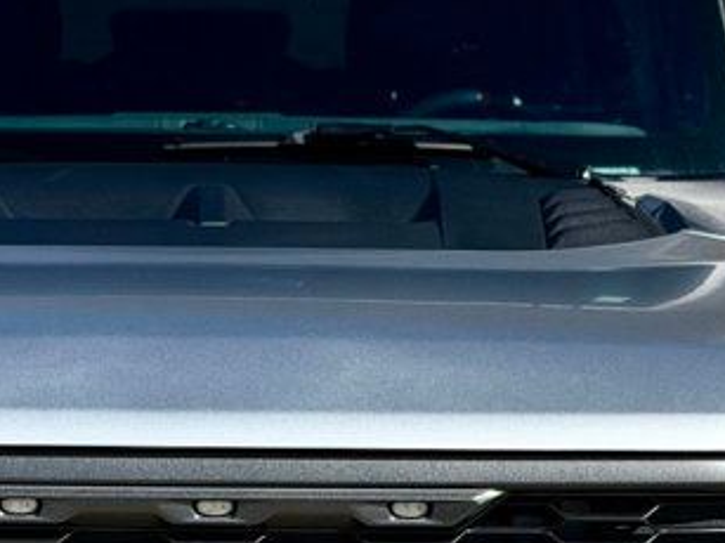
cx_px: 187
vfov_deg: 9.2
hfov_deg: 12.3
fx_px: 3350
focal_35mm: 160
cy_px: 656
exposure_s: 1/4098
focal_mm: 6.76
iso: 80
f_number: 1.78
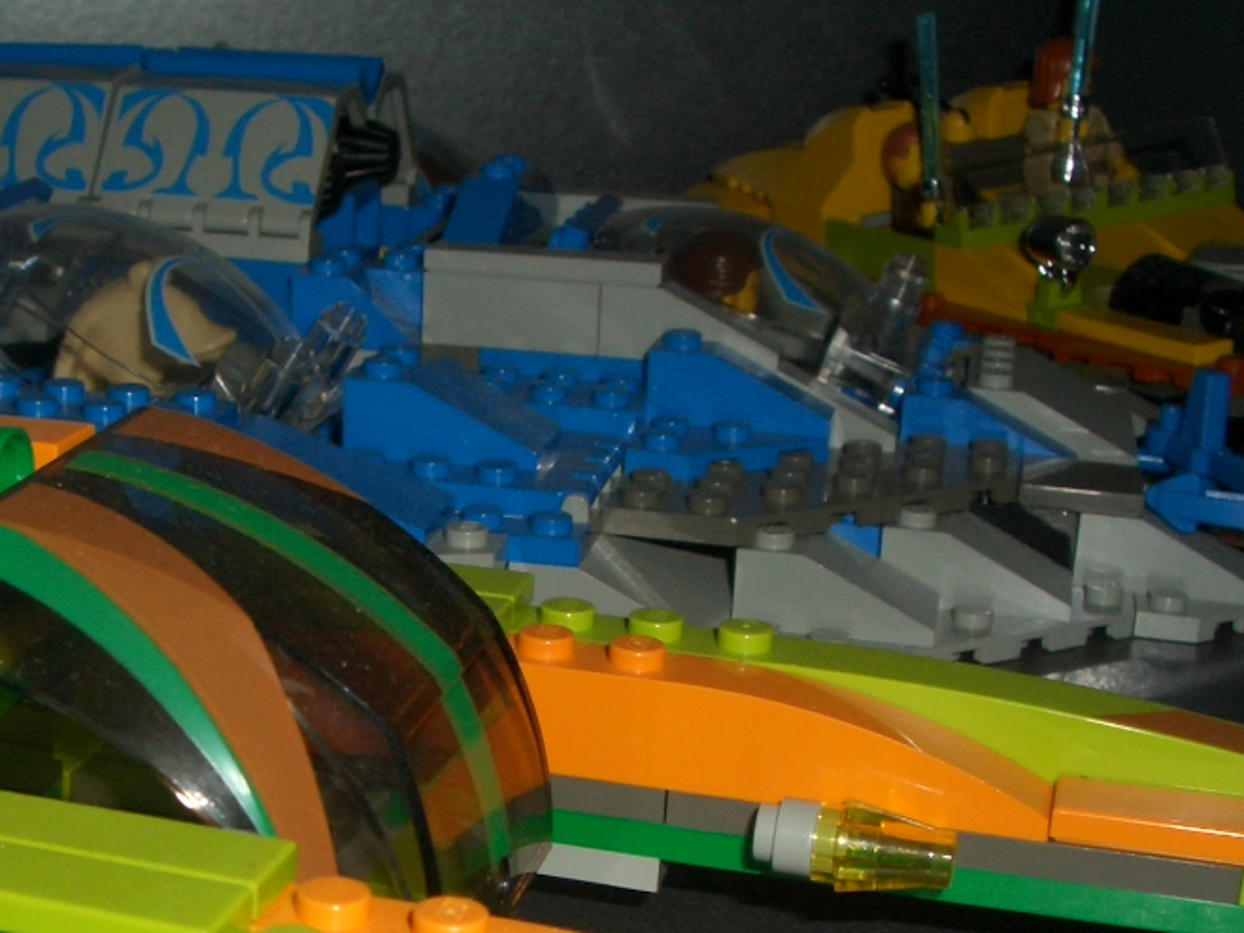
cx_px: 251
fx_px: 2443
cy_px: 772
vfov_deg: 21.3
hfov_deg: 28.0
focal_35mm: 68
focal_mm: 5.8
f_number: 4.3
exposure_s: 1/60
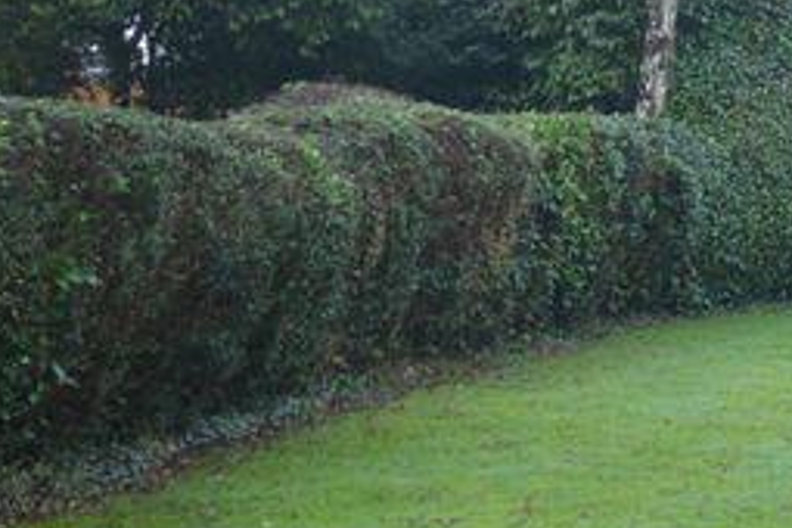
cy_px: 298
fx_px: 2486
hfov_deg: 16.5
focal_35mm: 113
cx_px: 1174
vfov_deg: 12.1
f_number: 4.5
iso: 100
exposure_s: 1/20
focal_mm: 24
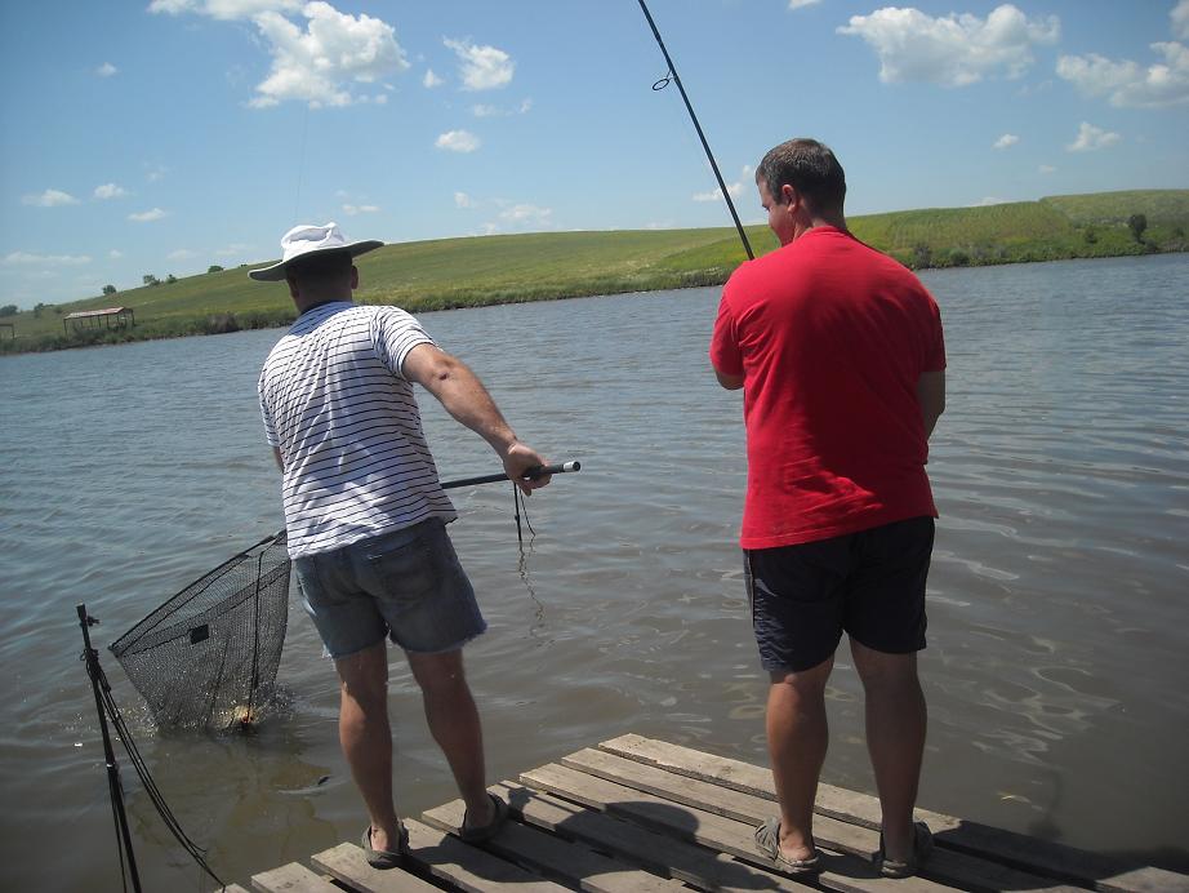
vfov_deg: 40.7
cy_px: 446
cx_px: 594
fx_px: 1203
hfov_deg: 52.6
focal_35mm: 35
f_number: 5.6
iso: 64
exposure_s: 1/369
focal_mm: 5.7
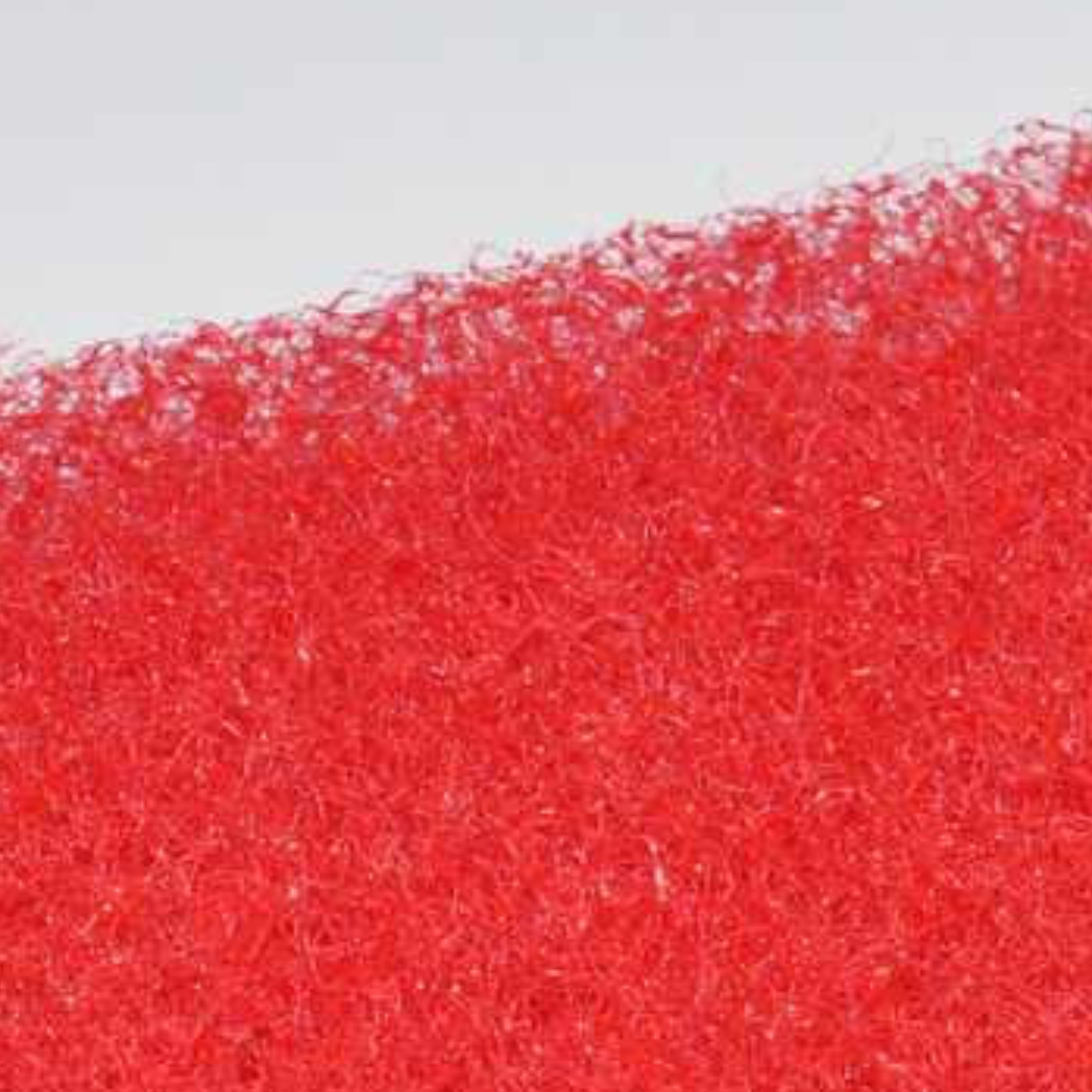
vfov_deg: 6.6
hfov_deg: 6.6
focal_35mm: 264
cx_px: 668
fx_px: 9422
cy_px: 1089
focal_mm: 40
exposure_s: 1/60
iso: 200
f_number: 9
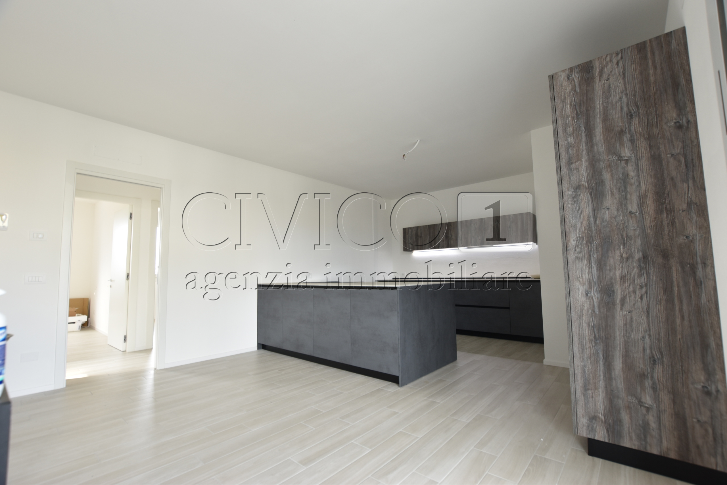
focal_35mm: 15
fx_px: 303
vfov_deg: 77.3
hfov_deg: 100.4
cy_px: 242
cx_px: 364
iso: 140
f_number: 5.6
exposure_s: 1/10
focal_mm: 10
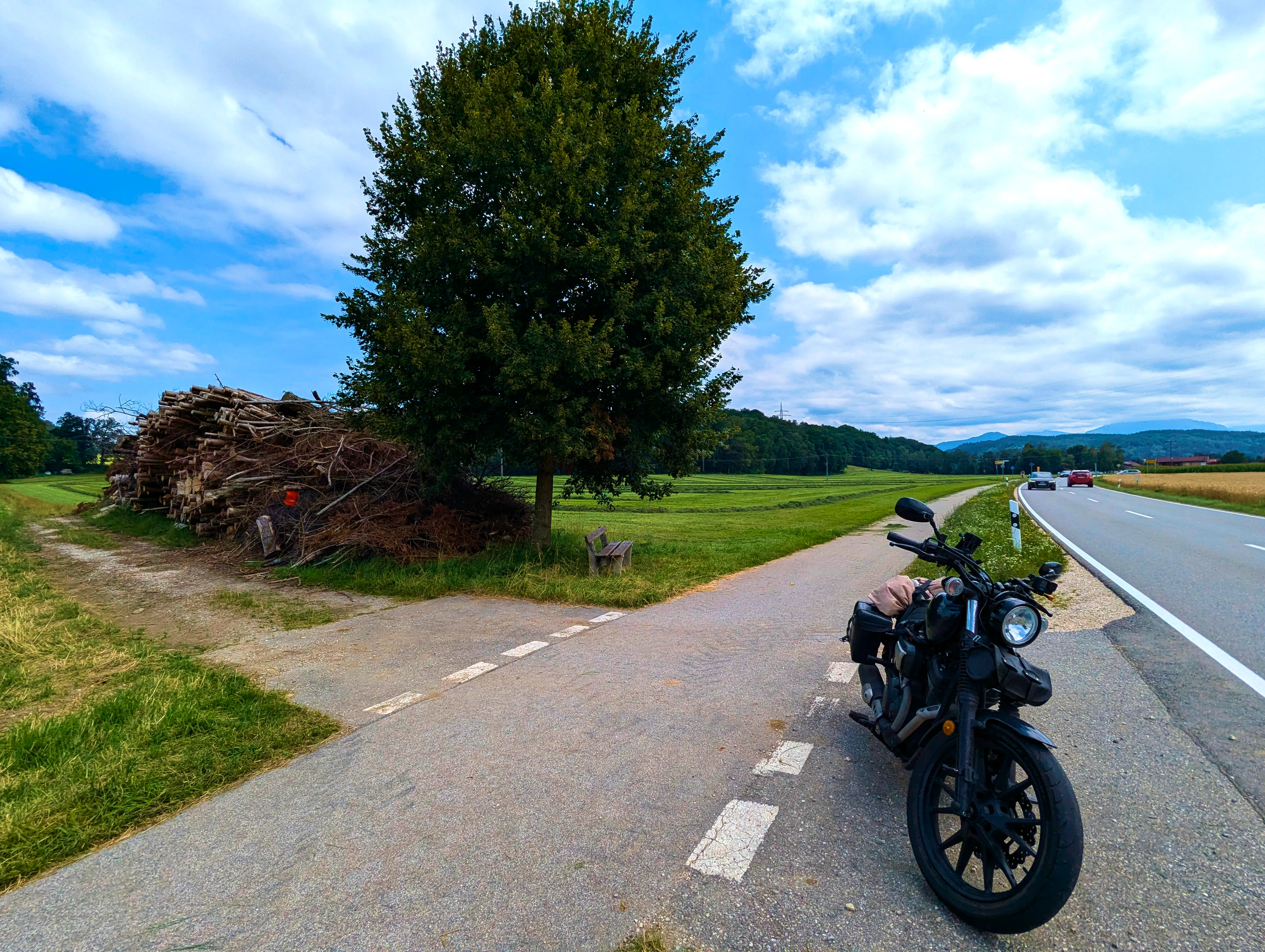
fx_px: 586
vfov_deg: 78.2
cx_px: 632
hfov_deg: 94.4
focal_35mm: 16
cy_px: 476
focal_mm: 2.35
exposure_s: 1/2584
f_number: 2.2
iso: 49
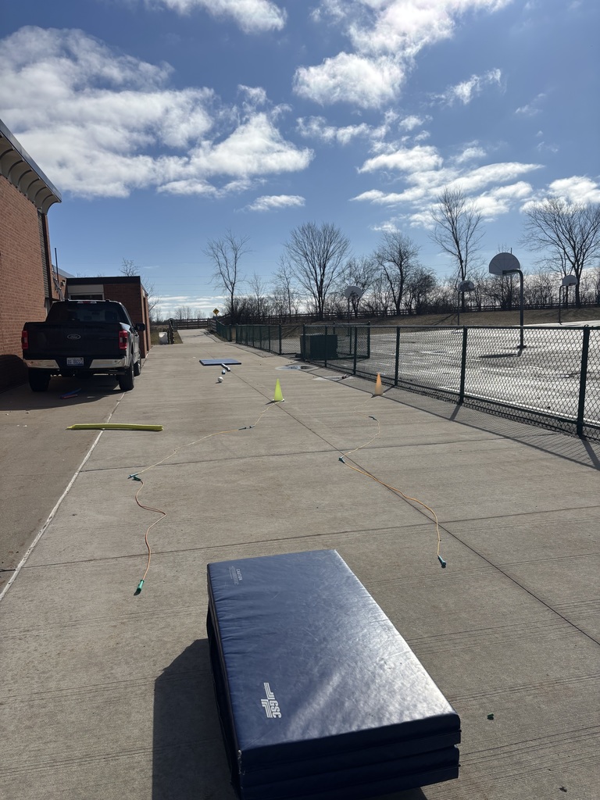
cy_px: 400
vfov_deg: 67.3
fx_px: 601
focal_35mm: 26
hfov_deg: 53.1
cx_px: 300
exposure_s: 1/8333
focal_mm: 5.96
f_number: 1.6
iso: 50
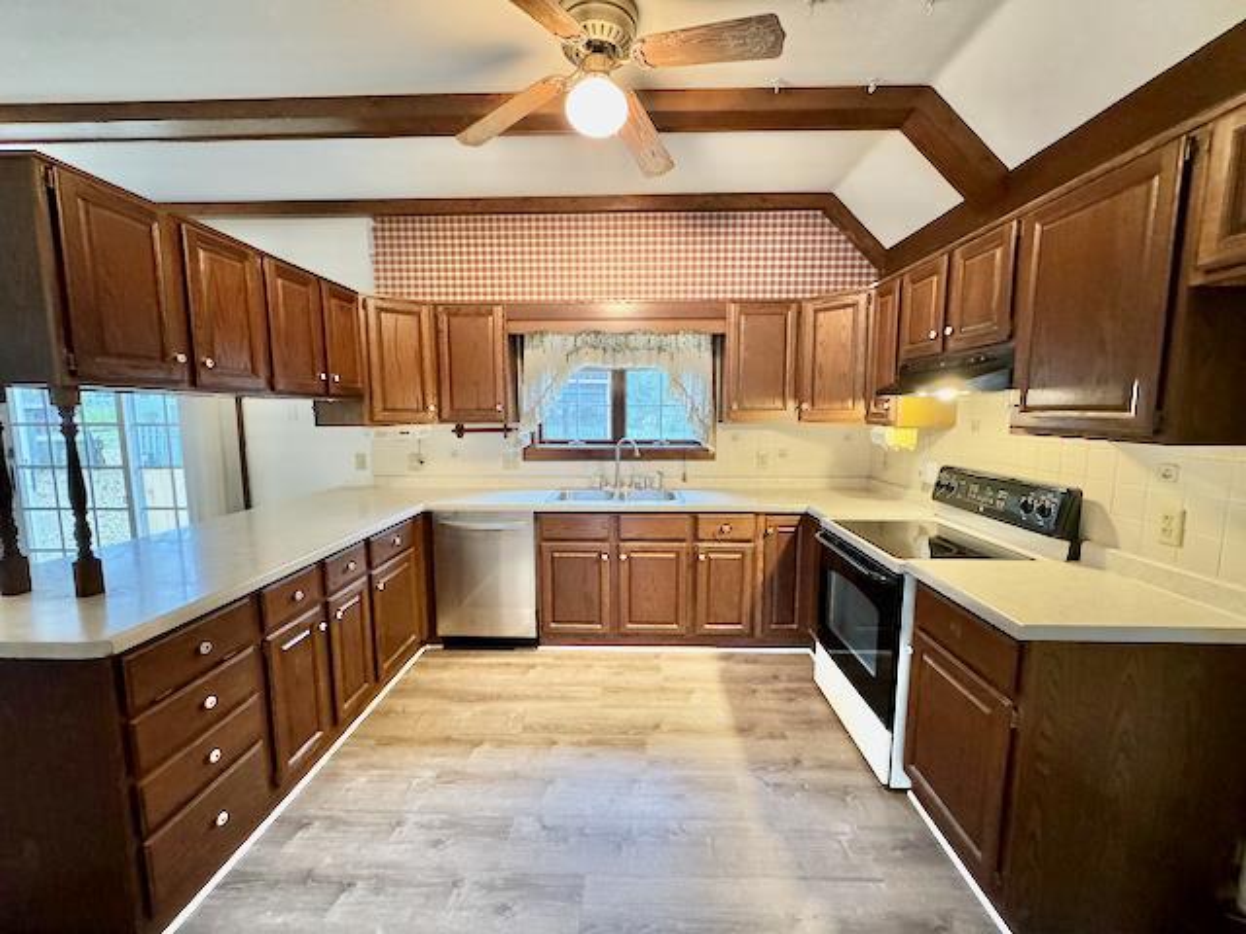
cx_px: 623
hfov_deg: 102.1
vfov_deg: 85.7
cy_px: 467
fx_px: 504
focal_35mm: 14
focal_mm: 2.22
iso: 1000
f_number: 2.2
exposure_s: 1/60
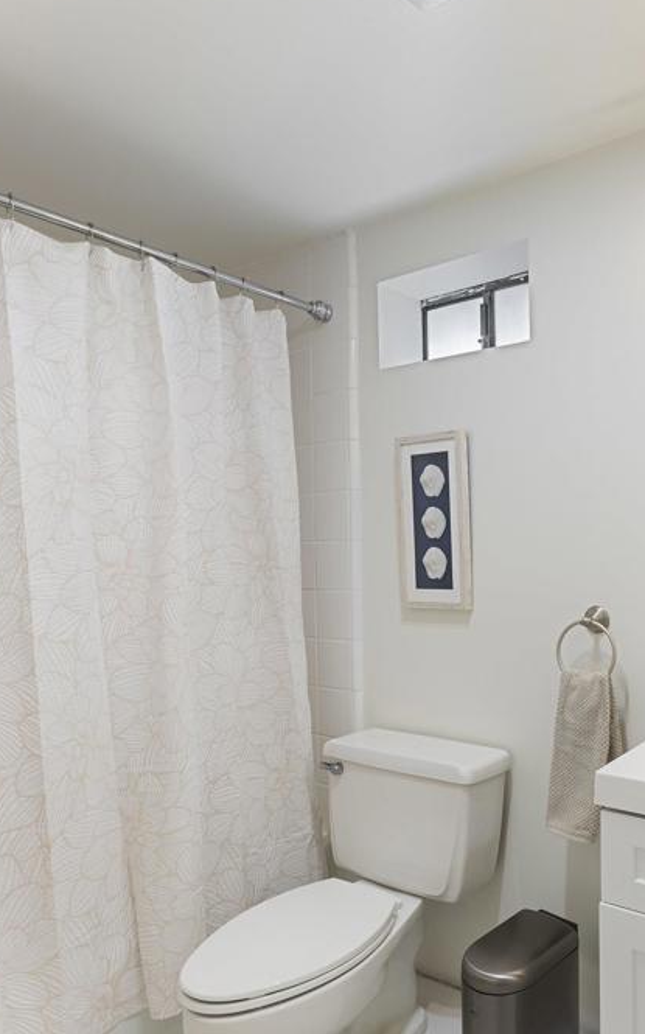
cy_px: 508
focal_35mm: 22
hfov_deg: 49.3
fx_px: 619
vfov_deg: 79.7
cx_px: 575
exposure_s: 1/2.5
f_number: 8
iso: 100
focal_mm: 14
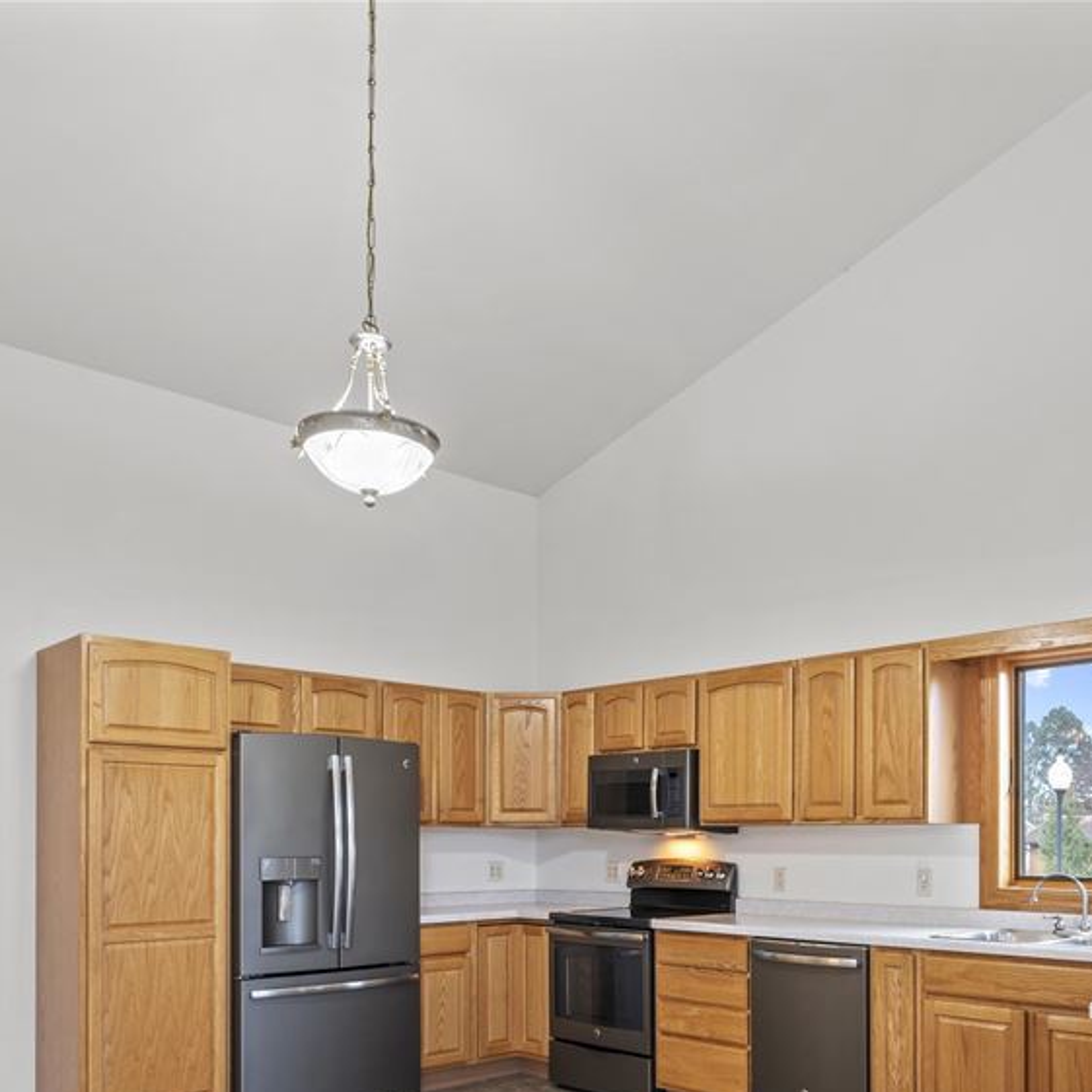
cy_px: 828
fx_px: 1106
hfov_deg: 52.1
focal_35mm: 31
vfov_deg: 50.2
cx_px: 670
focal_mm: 16
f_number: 9
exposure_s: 1
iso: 250
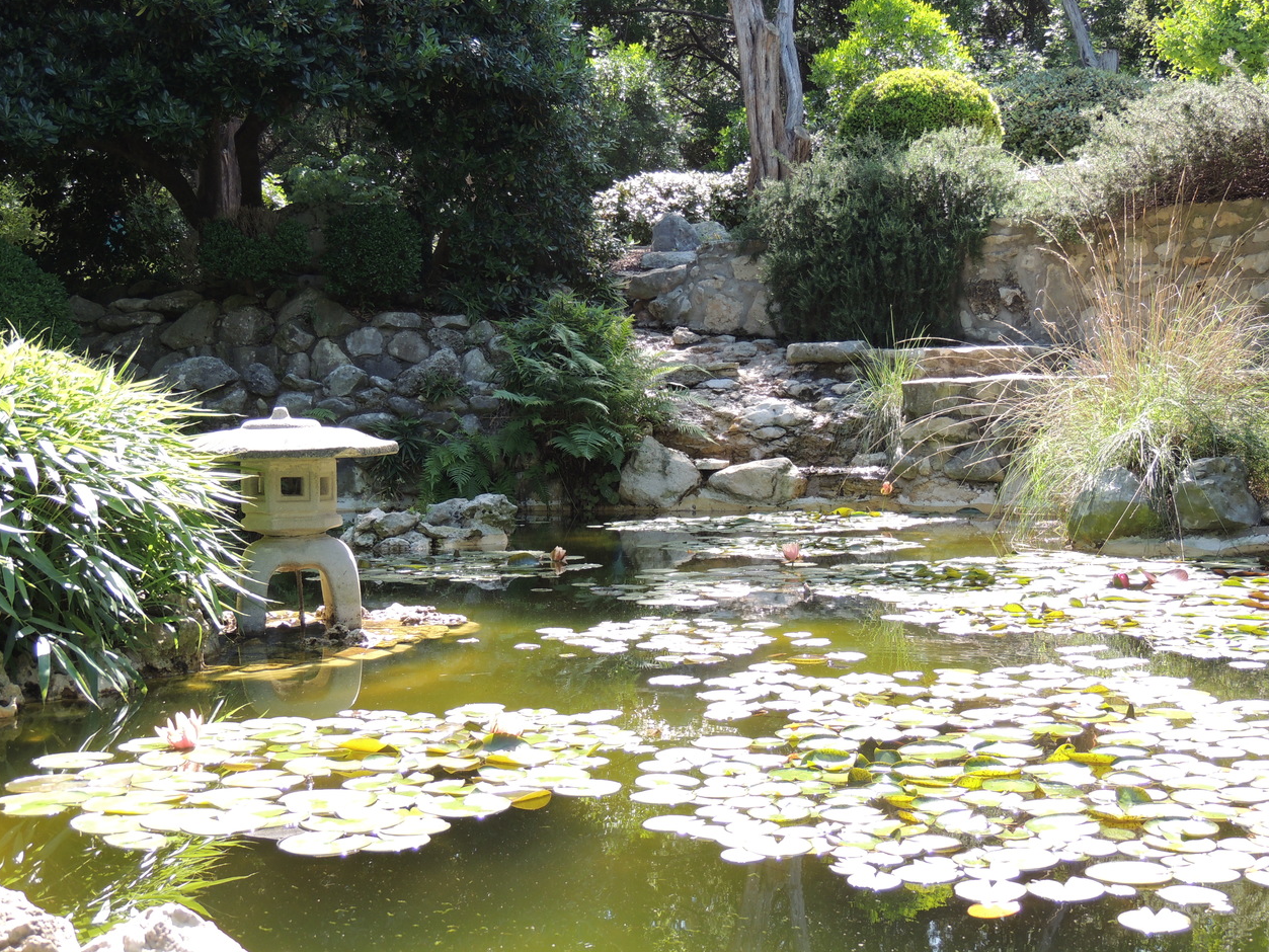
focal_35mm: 48
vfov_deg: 30.3
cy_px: 482
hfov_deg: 39.7
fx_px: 1760
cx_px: 637
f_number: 3.5
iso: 100
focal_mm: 8.3
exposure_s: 1/160
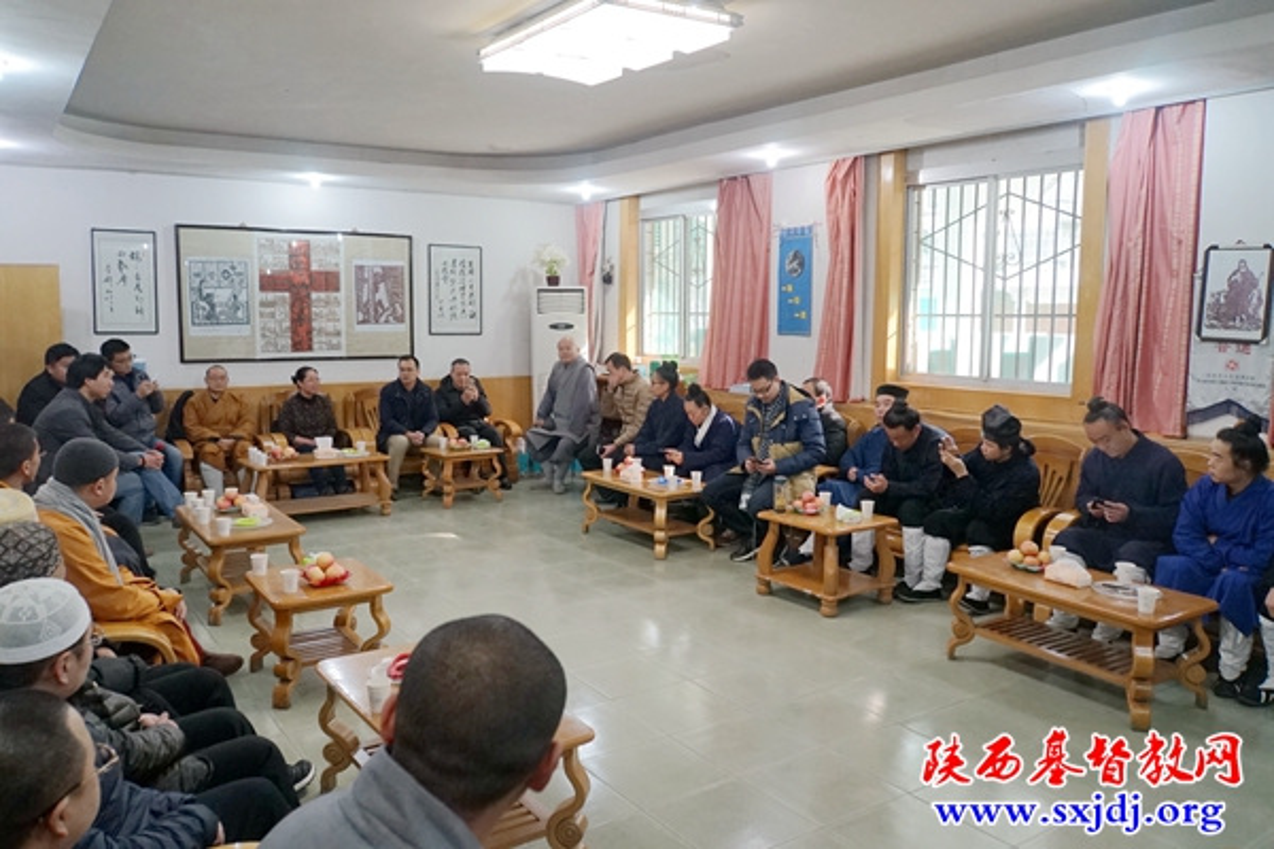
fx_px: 955
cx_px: 637
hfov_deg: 67.4
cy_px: 424
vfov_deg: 47.9
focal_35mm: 27
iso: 1250
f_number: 4
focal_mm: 18
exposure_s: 1/160
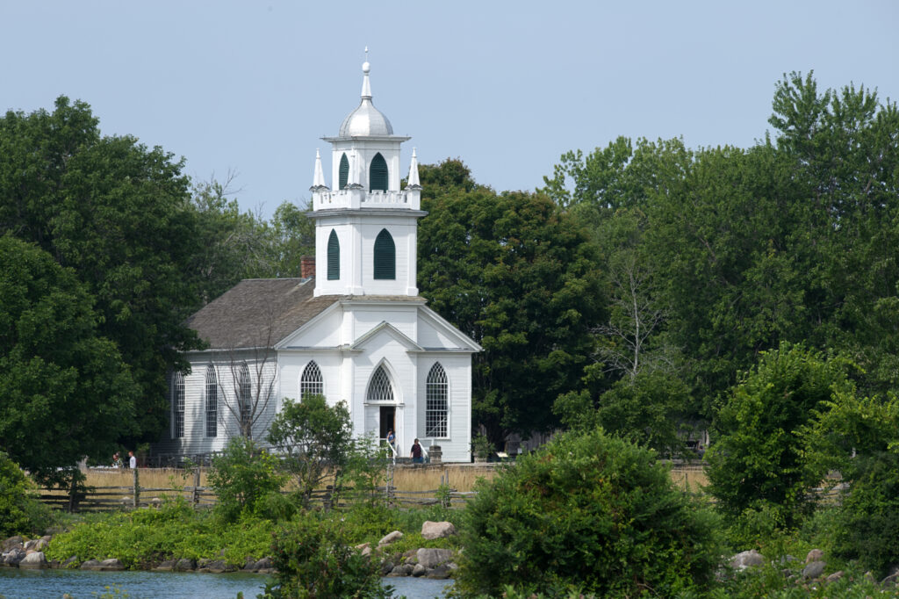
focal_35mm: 300
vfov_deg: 4.6
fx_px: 7489
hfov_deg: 6.9
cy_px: 300
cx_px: 450
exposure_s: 1/160
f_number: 13
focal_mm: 300
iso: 200
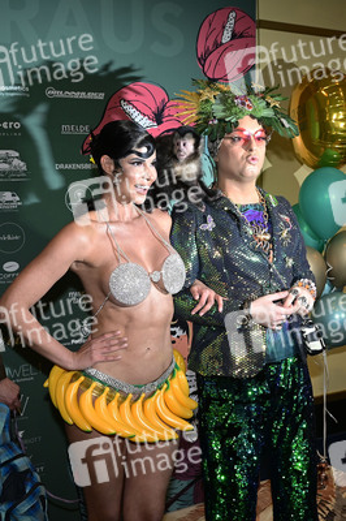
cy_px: 260
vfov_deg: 61.1
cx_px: 173
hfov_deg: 42.9
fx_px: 440
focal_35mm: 30
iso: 2500
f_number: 5.6
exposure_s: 1/200
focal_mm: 30.5
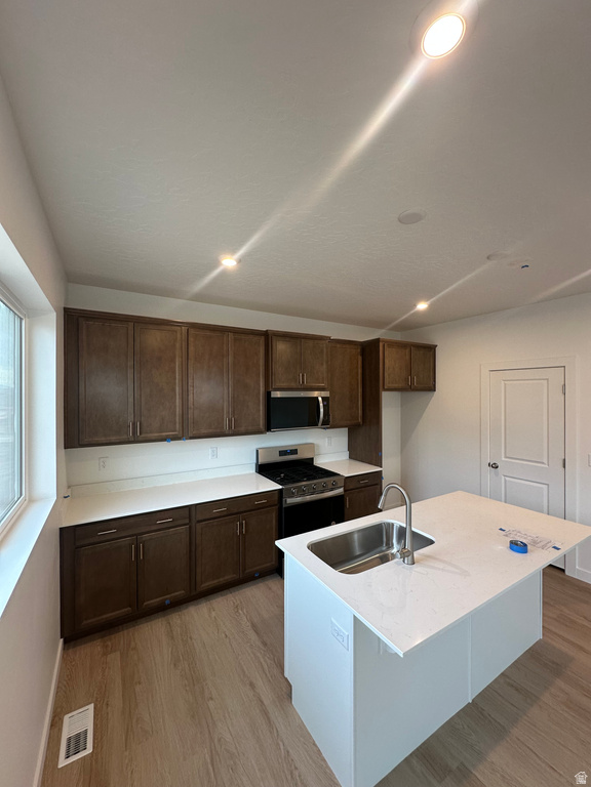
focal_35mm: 14
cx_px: 296
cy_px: 394
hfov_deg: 85.7
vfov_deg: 102.1
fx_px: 319
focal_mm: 2.22
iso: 160
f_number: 2.2
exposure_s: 1/120
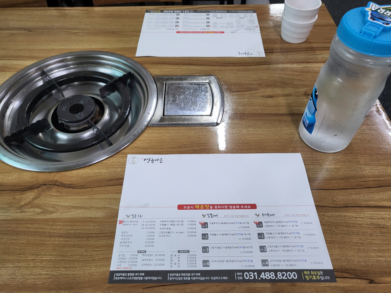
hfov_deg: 67.3
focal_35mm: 26
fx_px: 294
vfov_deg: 53.1
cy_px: 146
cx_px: 196
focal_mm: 4.25
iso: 200
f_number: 1.8
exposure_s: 1/120
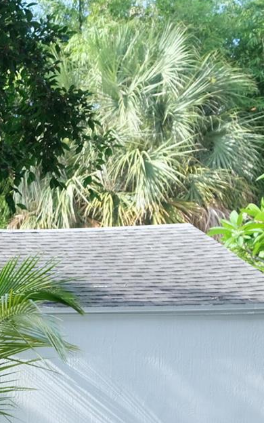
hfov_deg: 11.6
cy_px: 436
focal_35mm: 97
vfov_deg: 20.6
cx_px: -321
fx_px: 1117
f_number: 4
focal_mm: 19.6
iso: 320
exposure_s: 1/180
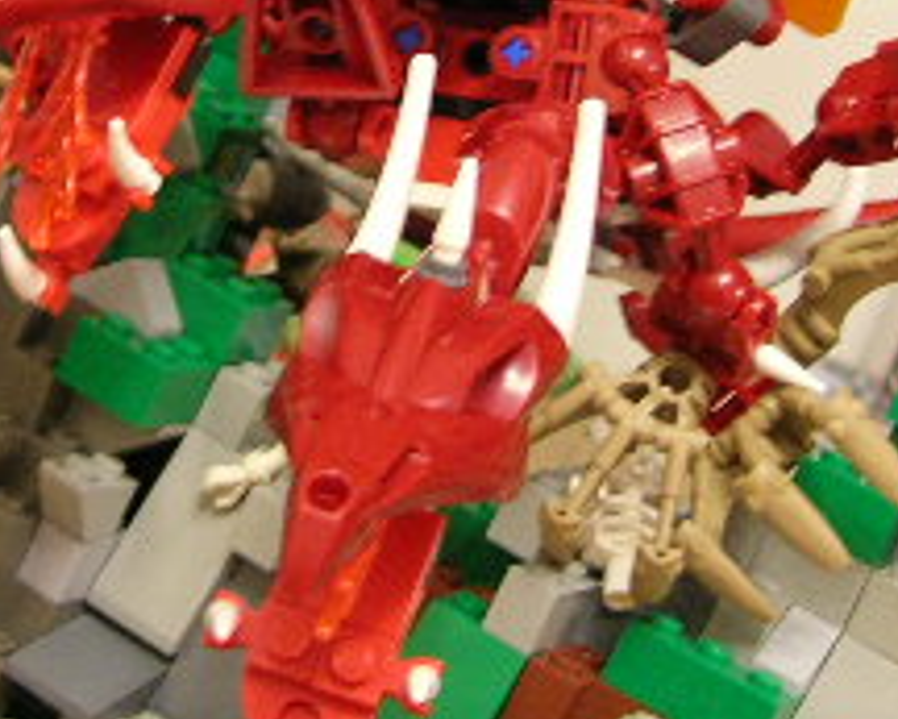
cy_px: 87
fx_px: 2925
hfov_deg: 17.4
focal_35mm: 110
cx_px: 320
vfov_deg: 13.9
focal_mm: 7.8
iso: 98
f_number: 2.8
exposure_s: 1/3.8
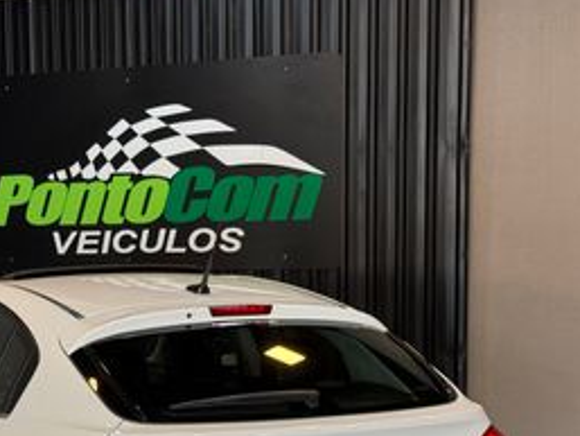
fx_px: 1475
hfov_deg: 22.1
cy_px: 377
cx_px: 165
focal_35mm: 88
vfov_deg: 16.6
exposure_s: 1/60
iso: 80
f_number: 1.78
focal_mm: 6.76
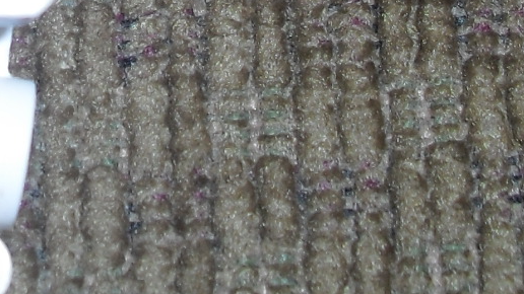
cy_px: -338
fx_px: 2431
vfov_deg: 6.7
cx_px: -116
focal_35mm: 175
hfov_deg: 12.0
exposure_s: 1/60
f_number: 3.1
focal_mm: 6.3
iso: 64
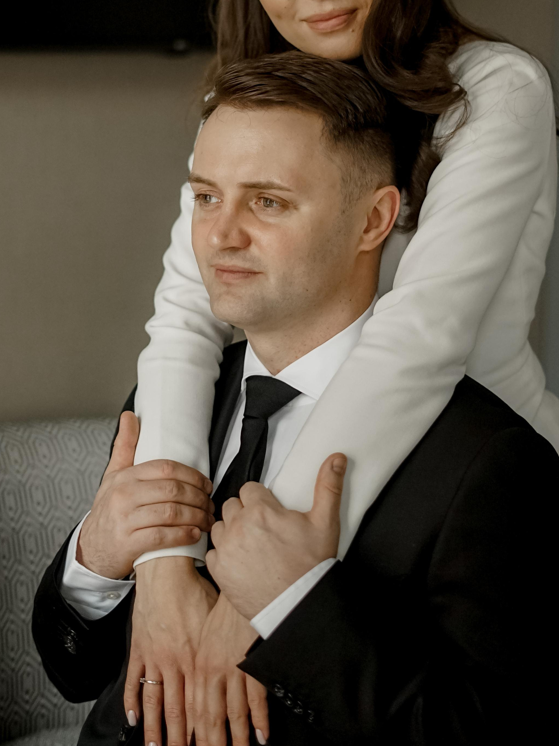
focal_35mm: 72
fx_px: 1550
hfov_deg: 20.4
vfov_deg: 26.8
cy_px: 229
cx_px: 277
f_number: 1.8
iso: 1000
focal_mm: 50
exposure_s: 1/200
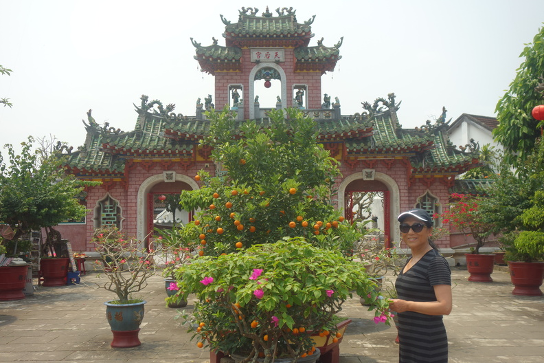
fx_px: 650
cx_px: 272
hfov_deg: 45.4
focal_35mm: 43
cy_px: 182
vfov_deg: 31.2
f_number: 4
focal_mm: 16.01
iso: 125
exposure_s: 1/800
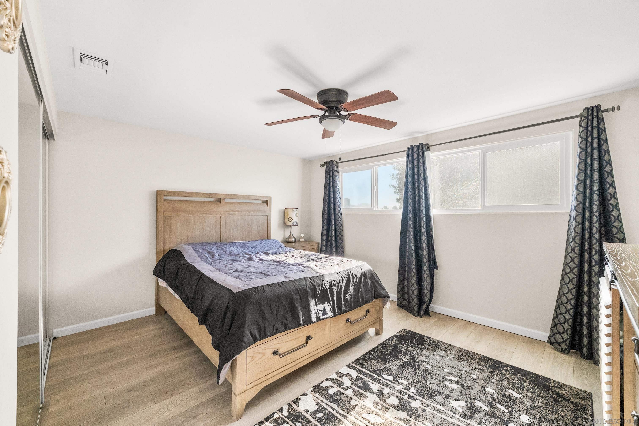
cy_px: 213
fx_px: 248
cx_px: 320
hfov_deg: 104.3
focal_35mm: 14
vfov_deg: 81.2
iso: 5000
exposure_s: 1/200
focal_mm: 14
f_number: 8
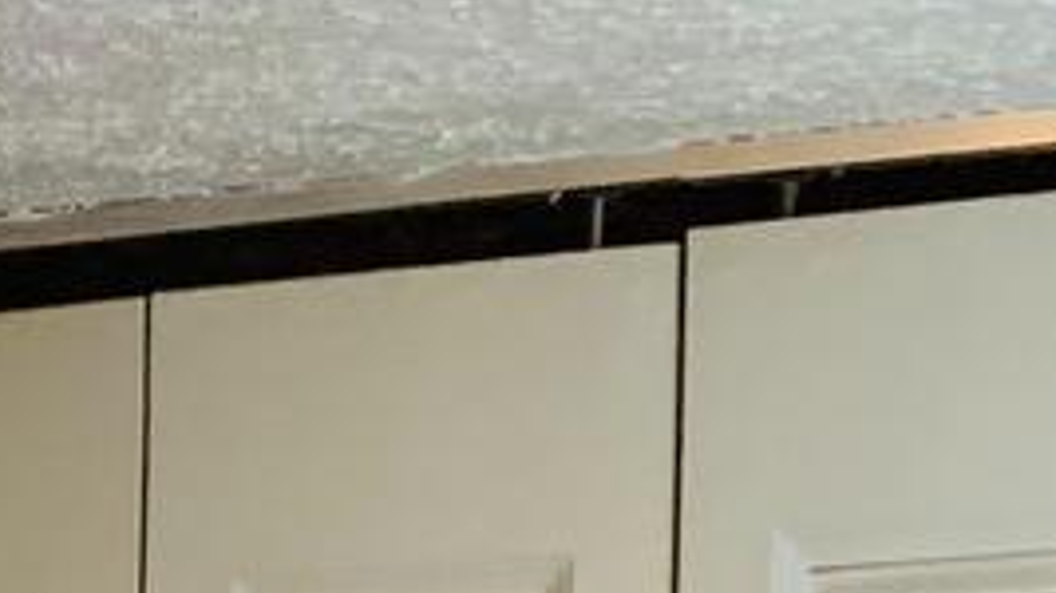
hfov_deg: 9.3
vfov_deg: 5.2
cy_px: 2016
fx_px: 6074
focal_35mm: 217
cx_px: -1100
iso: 200
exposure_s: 1/60
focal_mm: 4.25
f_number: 1.8
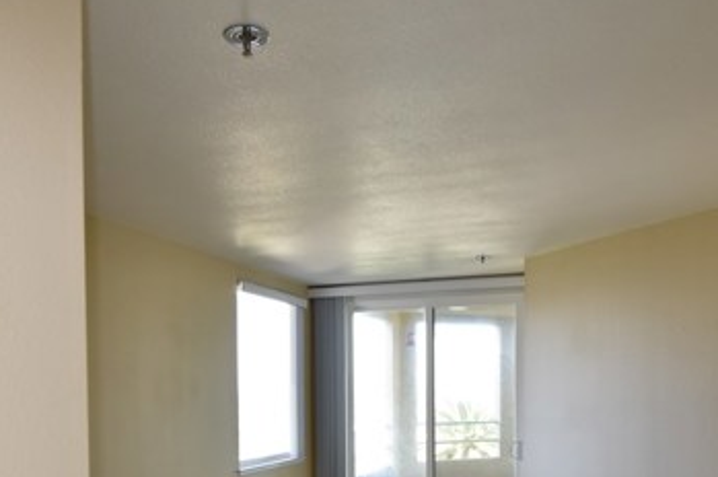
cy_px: 411
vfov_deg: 37.8
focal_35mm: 33
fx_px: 658
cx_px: 356
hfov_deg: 57.3
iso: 500
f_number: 5.6
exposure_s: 1/125
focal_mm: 12
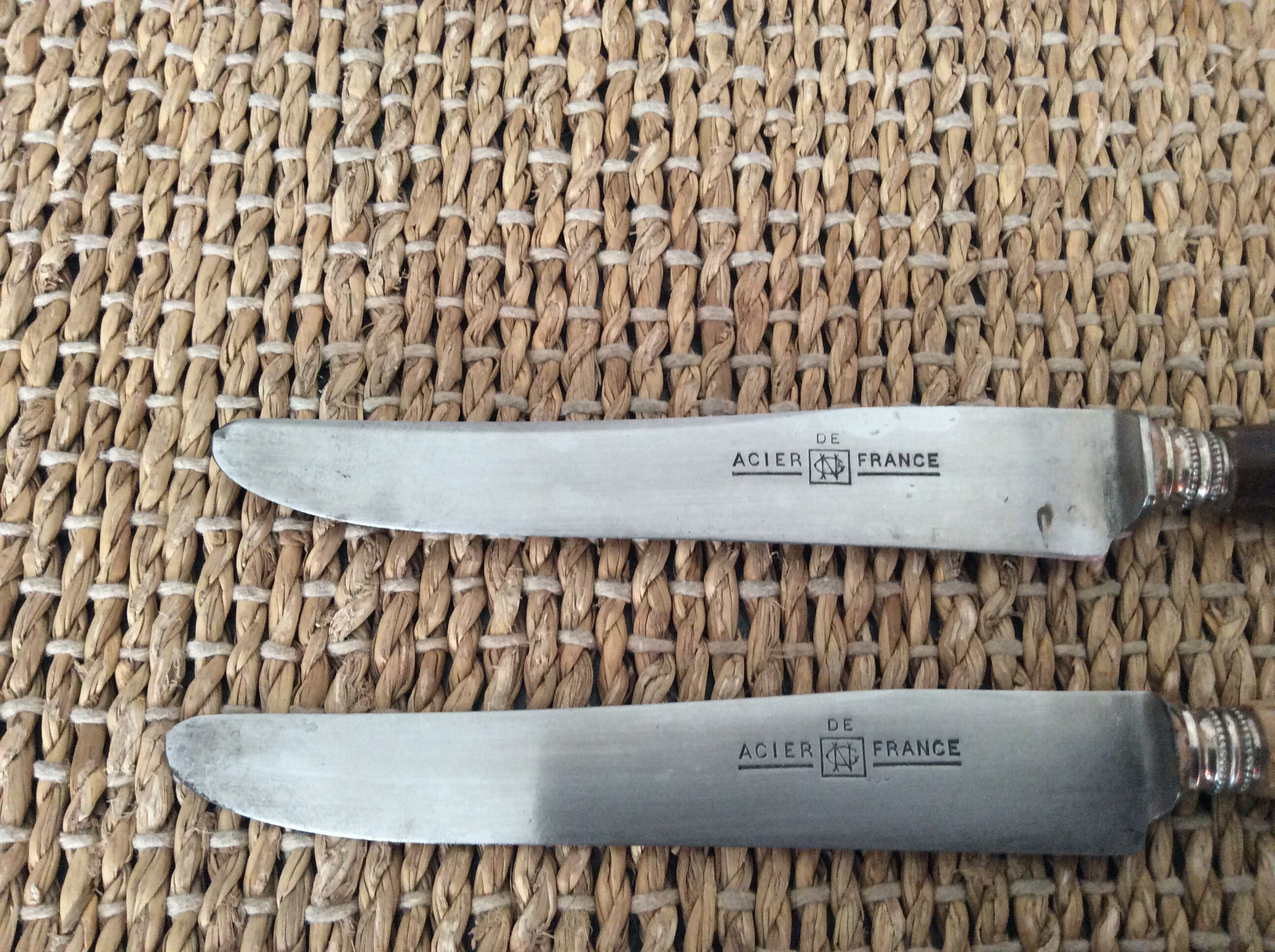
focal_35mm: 32
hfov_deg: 56.9
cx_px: 638
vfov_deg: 44.1
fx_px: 1177
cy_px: 476
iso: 160
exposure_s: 1/25
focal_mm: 3.3
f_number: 2.4
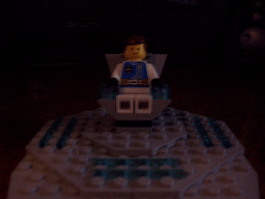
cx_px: 132
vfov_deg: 36.8
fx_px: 299
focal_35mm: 39
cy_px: 100
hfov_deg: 47.9
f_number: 3.4
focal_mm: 8
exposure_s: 1/8
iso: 200
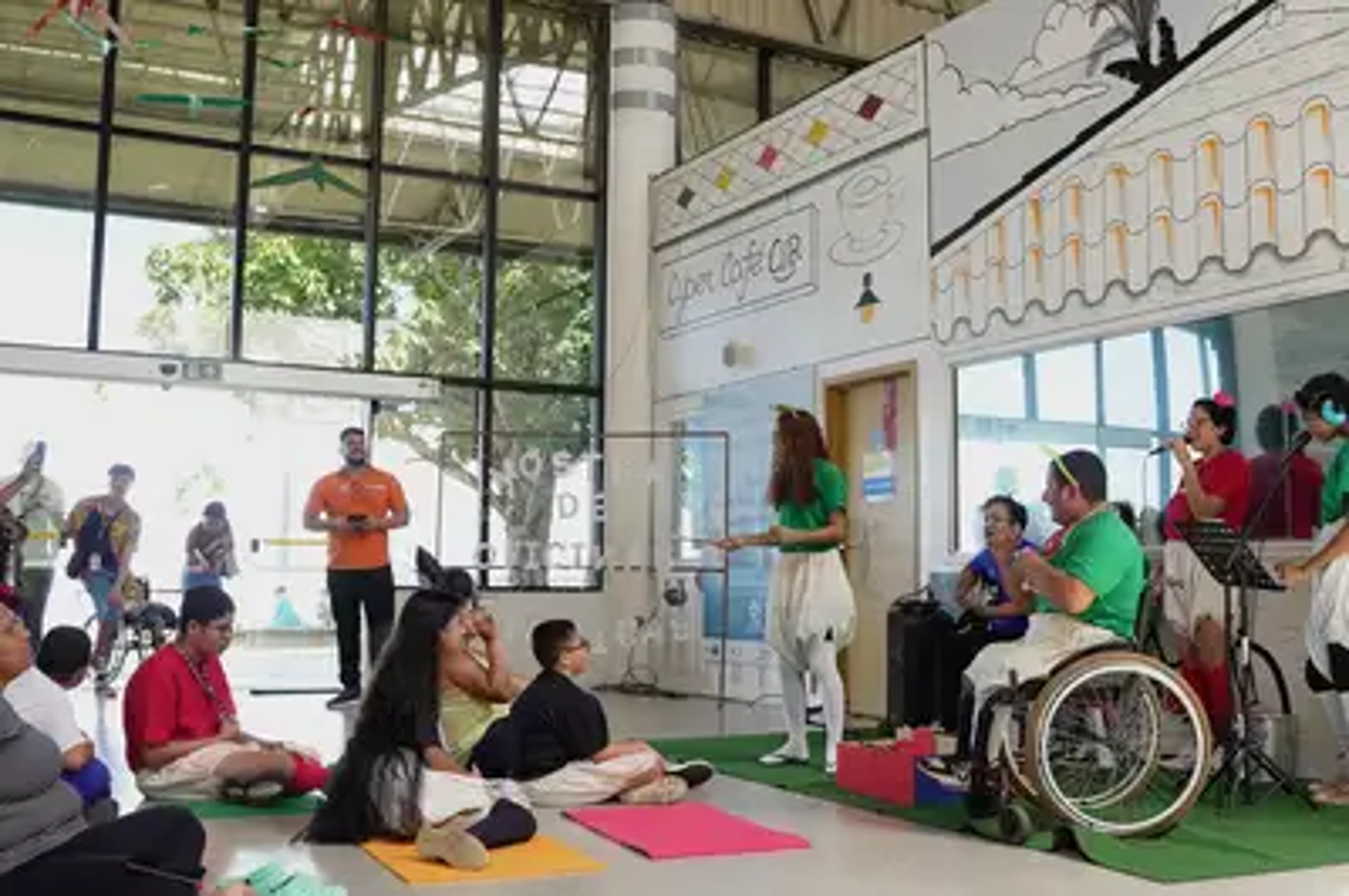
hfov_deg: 53.2
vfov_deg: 36.8
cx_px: 674
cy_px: 448
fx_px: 1348
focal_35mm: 36
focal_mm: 24
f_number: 4
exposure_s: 1/320
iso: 800
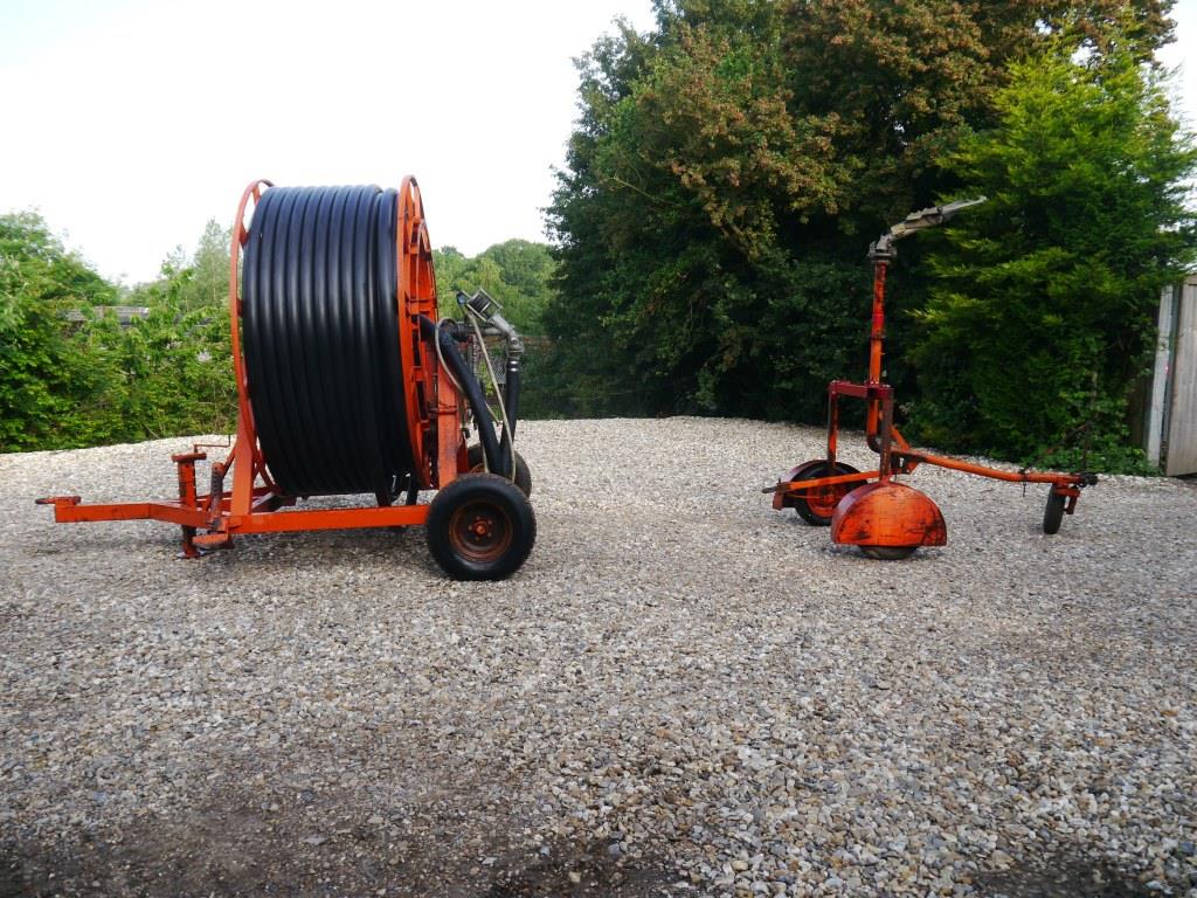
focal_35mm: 28
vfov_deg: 49.7
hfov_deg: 63.4
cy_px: 449
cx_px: 598
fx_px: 968
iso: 160
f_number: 5
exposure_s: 1/200
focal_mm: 14
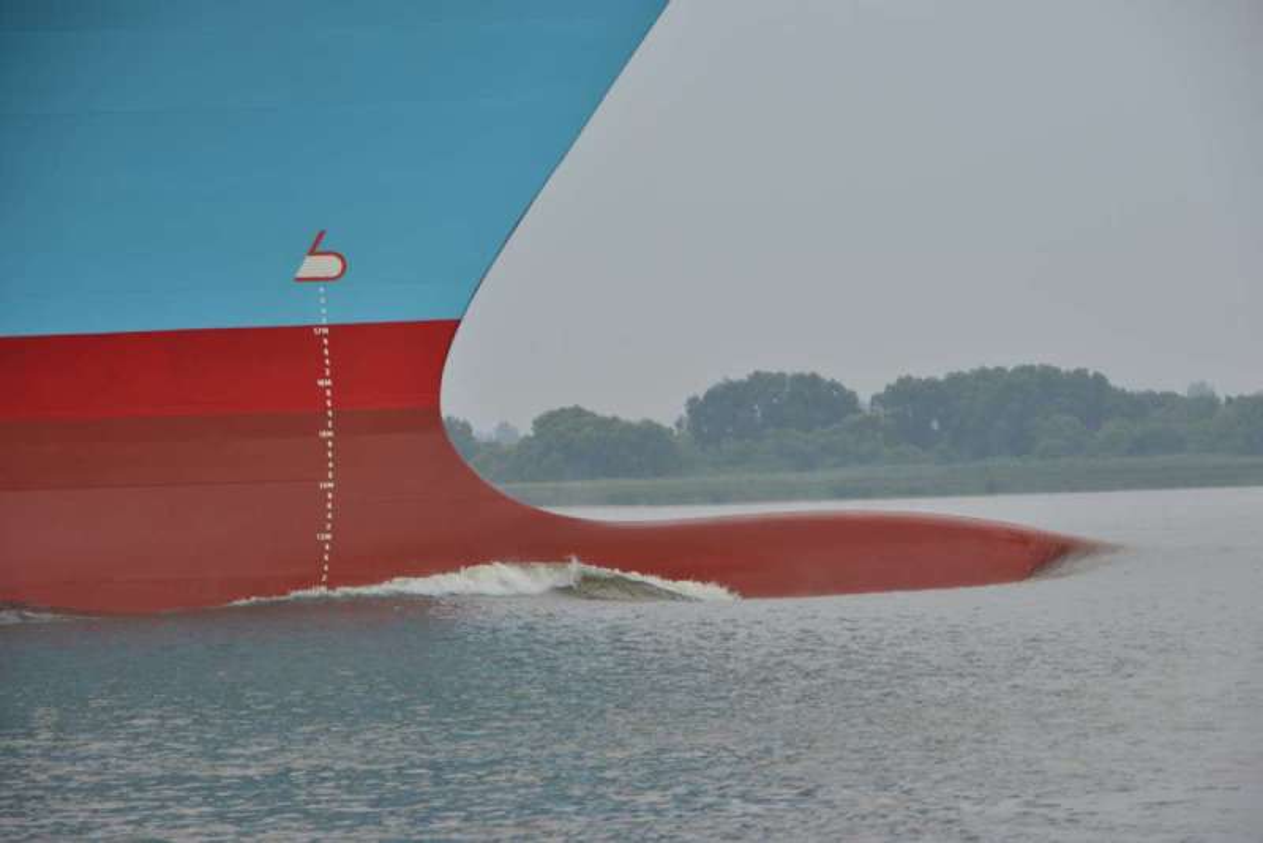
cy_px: 422
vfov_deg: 6.9
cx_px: 632
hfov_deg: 10.3
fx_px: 7019
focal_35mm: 200
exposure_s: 1/200
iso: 720
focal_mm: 200
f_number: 10
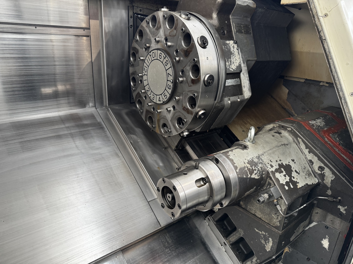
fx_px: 245
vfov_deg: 56.8
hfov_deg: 71.6
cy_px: 132
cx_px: 176
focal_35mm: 24
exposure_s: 1/50
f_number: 1.78
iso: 125
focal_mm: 6.76
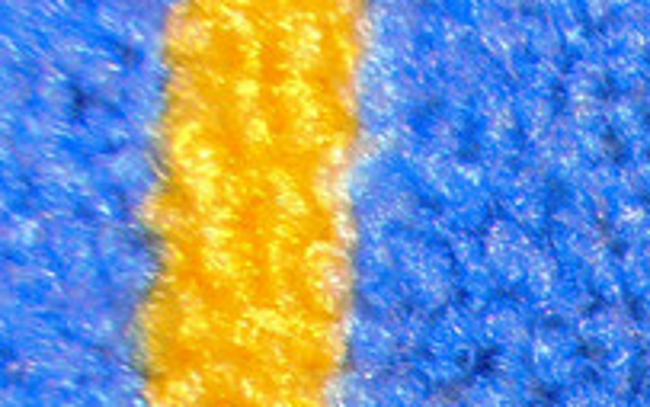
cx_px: 1545
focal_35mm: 206
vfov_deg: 5.9
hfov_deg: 9.2
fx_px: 3650
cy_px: 1266
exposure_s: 1/40
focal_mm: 6.61
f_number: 3.9
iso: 125
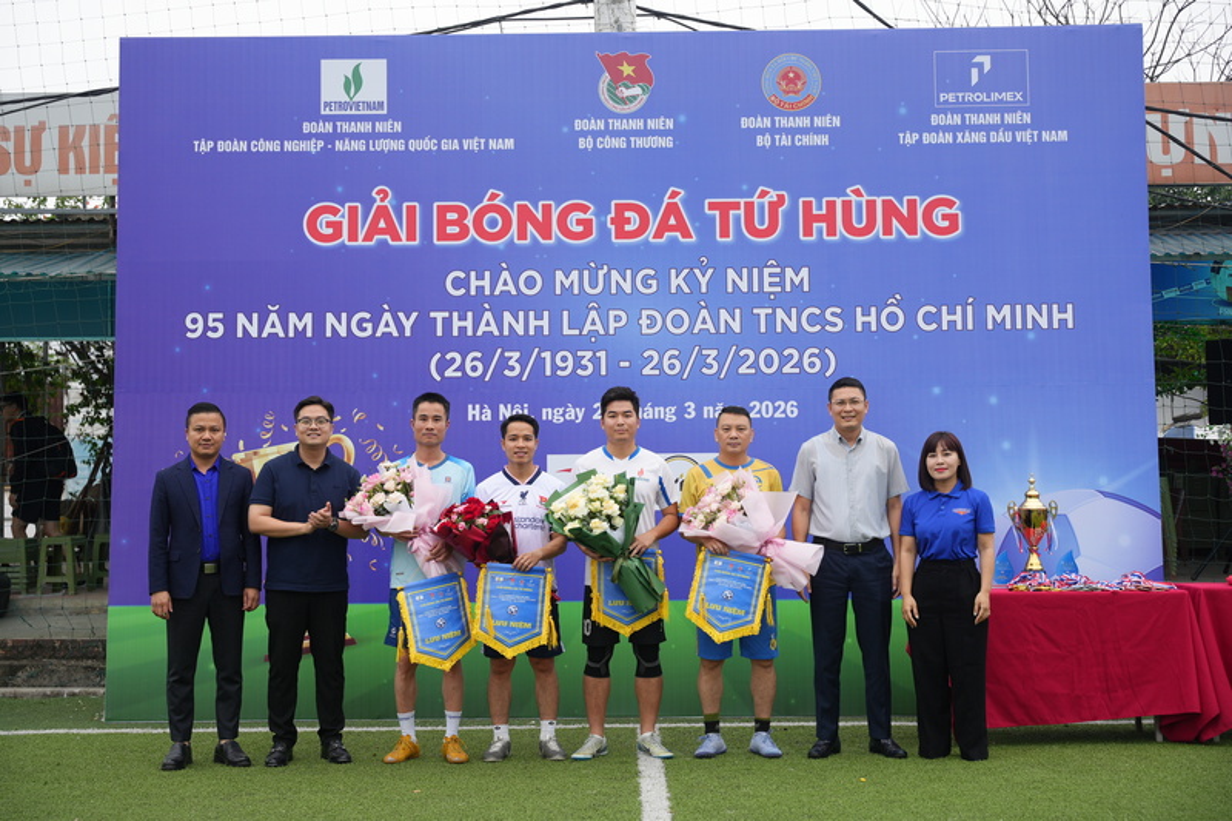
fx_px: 1748
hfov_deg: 38.8
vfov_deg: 26.4
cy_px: 410
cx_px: 616
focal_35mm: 51
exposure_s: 1/250
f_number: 4.5
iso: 160
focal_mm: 51.1
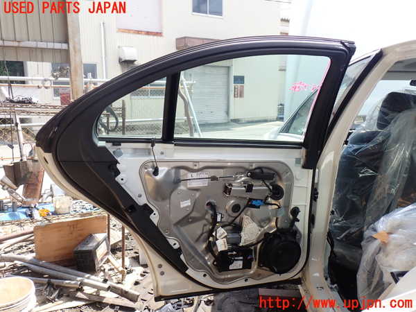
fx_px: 361
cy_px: 156
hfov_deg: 60.0
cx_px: 208
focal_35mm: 30
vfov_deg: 46.8
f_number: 3.2
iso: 100
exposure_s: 1/200
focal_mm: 5.4
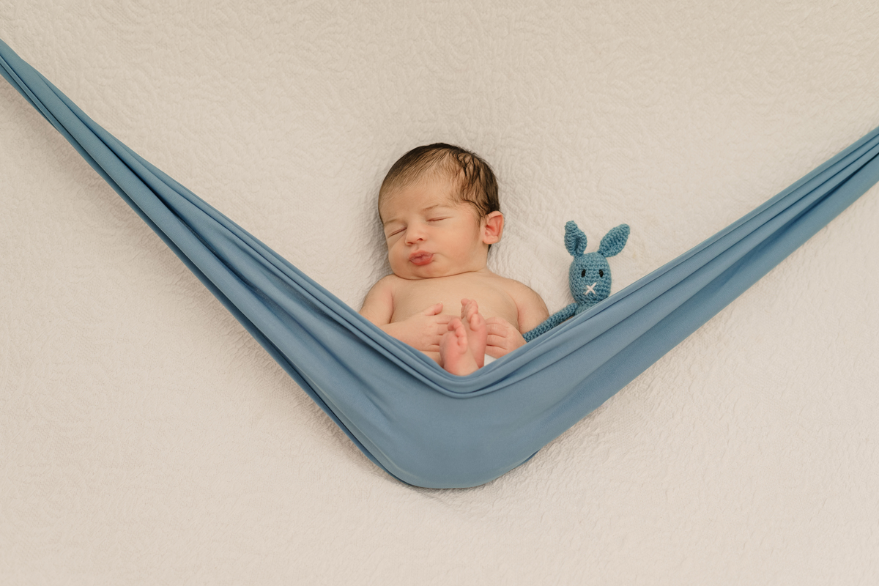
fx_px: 1221
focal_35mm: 50
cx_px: 440
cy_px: 293
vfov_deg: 27.0
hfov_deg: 39.6
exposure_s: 1/200
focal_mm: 50
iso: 500
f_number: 3.2
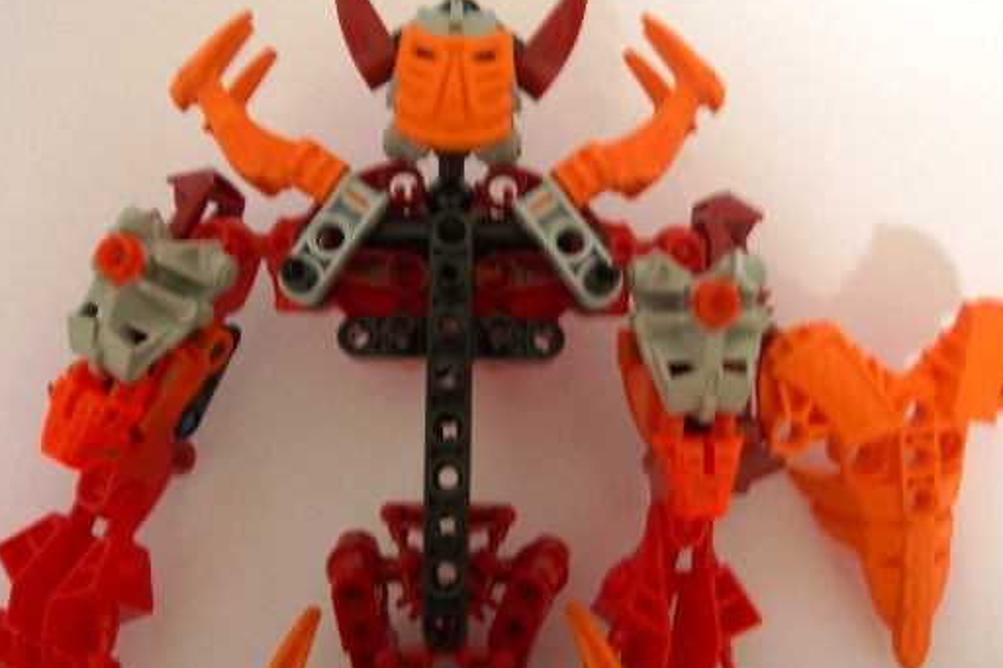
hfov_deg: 41.1
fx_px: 1337
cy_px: 270
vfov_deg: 28.0
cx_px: 527
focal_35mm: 48
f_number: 2.9
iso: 50
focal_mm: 8.5
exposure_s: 1/18.2
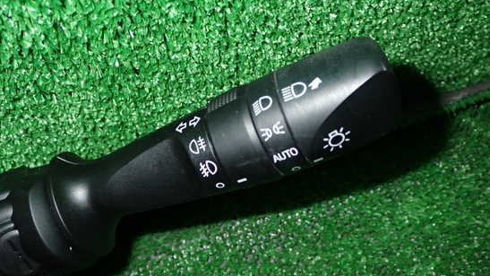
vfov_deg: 27.7
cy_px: 125
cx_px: 233
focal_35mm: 43
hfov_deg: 47.3
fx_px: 559
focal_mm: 6.37
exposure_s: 1/40
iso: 250
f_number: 7.1
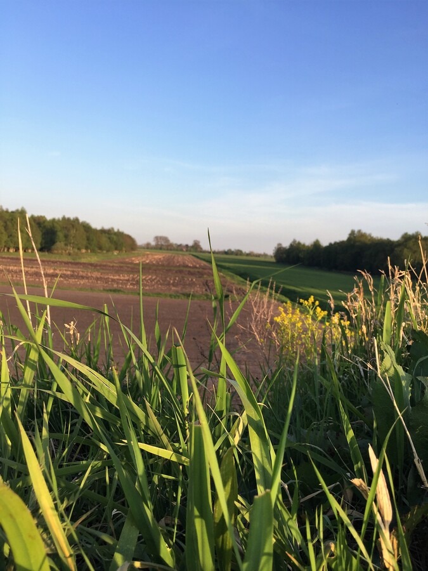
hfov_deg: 48.2
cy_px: 286
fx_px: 478
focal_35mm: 29
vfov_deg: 61.7
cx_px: 214
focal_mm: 4.15
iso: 32
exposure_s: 1/659
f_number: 2.2
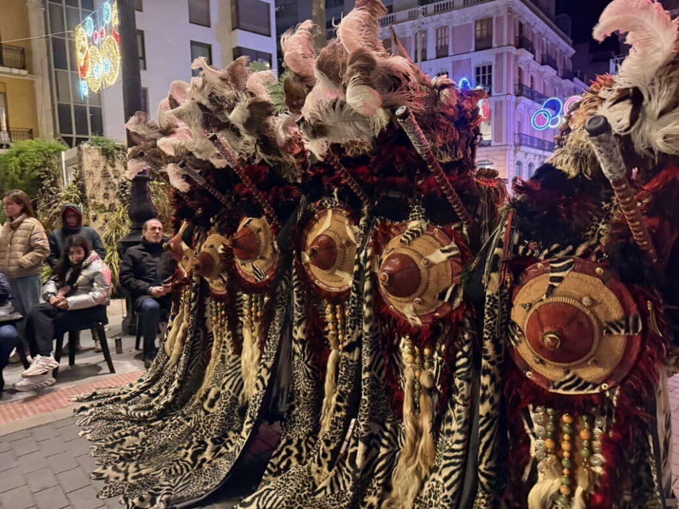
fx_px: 471
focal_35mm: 24
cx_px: 340
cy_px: 254
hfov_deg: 71.6
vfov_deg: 56.8
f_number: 1.78
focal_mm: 6.76
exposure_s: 1/33
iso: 800
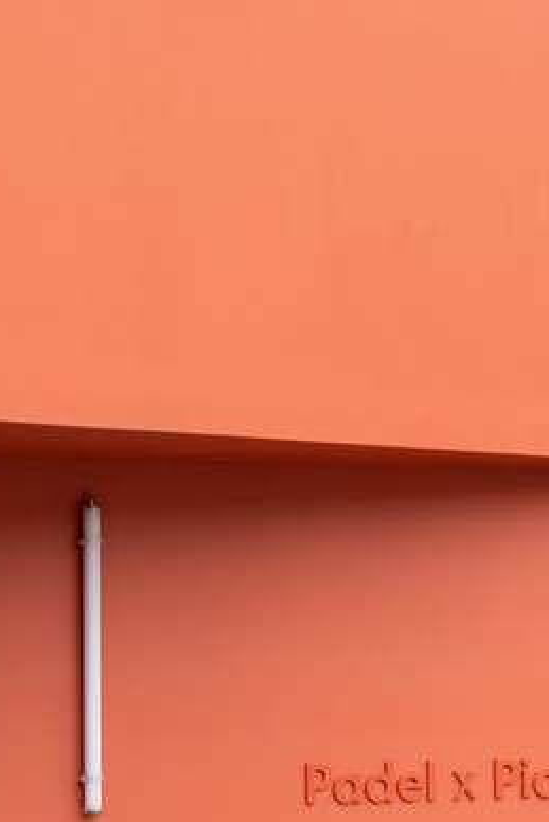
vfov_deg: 15.7
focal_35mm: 130
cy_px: 483
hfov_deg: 10.5
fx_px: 2972
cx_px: 37
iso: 160
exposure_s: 1/80
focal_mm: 50.4
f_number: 8
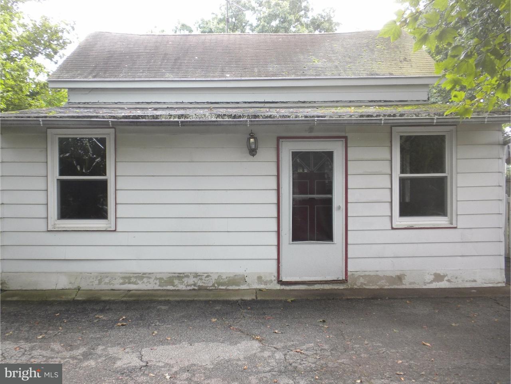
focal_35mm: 37
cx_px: 256
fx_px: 546
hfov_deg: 50.1
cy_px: 192
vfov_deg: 38.7
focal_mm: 6.6
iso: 93
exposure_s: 1/55
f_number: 3.5
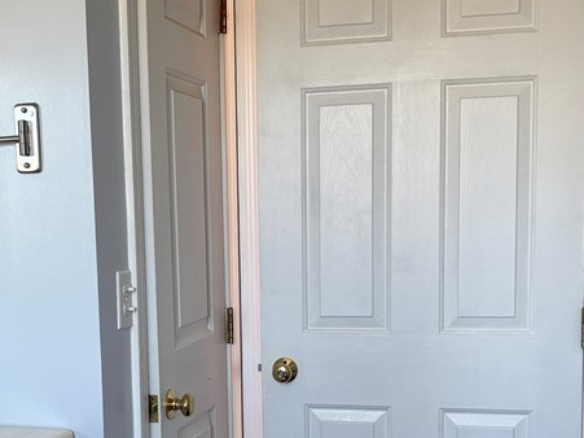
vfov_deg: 24.6
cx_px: 203
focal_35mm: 59
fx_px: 995
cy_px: 321
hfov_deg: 32.5
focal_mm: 5.96
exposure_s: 1/120
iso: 100
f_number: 1.6
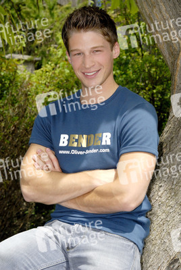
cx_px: 90
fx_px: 789
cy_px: 135
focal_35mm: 105
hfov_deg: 13.1
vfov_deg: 19.4
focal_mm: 70
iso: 400
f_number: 10
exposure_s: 1/500
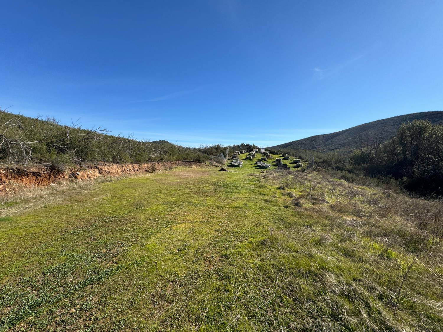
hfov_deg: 102.1
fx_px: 179
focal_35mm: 14
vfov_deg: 85.7
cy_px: 166
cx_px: 222
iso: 50
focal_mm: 2.22
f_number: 2.2
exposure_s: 1/2146
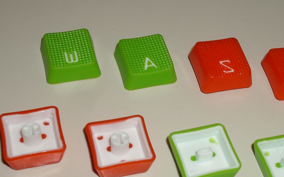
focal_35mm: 83
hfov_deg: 24.9
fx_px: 642
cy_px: 127
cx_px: 166
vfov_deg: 15.7
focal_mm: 10.2
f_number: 5.6
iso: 80
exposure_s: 1/60
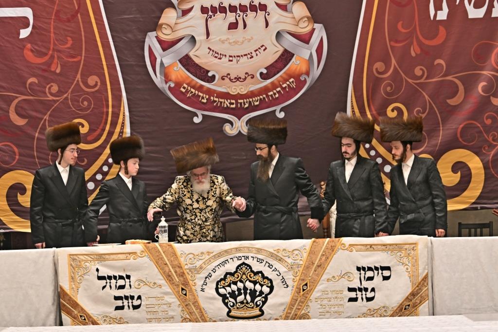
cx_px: 249
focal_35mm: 150
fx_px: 2074
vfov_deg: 9.1
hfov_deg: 13.7
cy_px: 166
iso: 250
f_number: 2.8
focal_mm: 100
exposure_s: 1/320
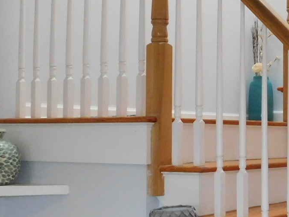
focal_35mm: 78
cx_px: 378
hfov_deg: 22.4
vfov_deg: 18.9
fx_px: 651
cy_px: 120
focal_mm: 4
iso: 320
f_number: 3
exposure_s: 1/30
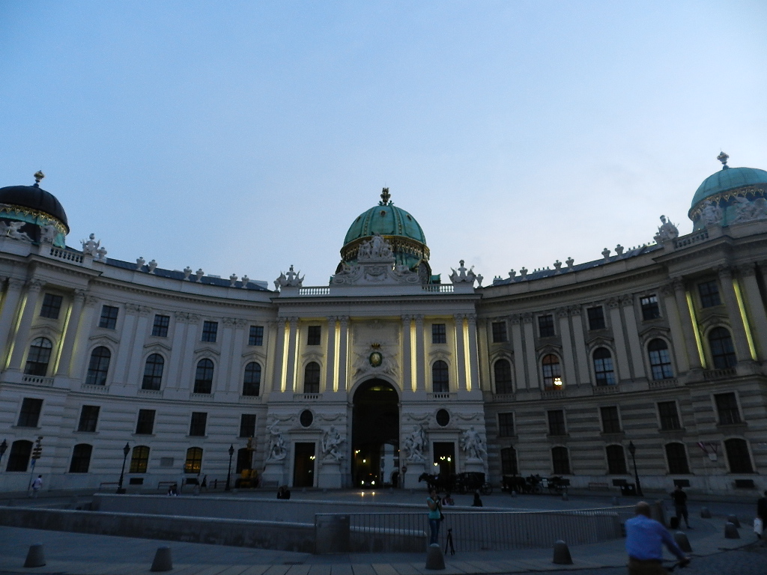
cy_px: 288
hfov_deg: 76.4
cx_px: 384
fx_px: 487
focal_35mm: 22
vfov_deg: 61.1
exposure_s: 1/40
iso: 160
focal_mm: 4
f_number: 3.4
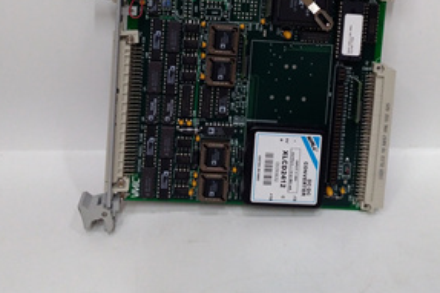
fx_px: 599
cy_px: 10
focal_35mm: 49
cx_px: 228
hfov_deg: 40.4
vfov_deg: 26.2
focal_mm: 3.79
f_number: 2
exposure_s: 1/33
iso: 303
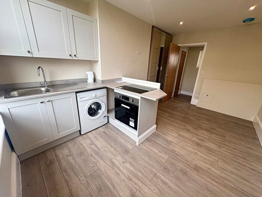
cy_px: 98
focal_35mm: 14
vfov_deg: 85.7
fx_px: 106
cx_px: 131
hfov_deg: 102.1
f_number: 2.2
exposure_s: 1/99
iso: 40
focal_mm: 2.22
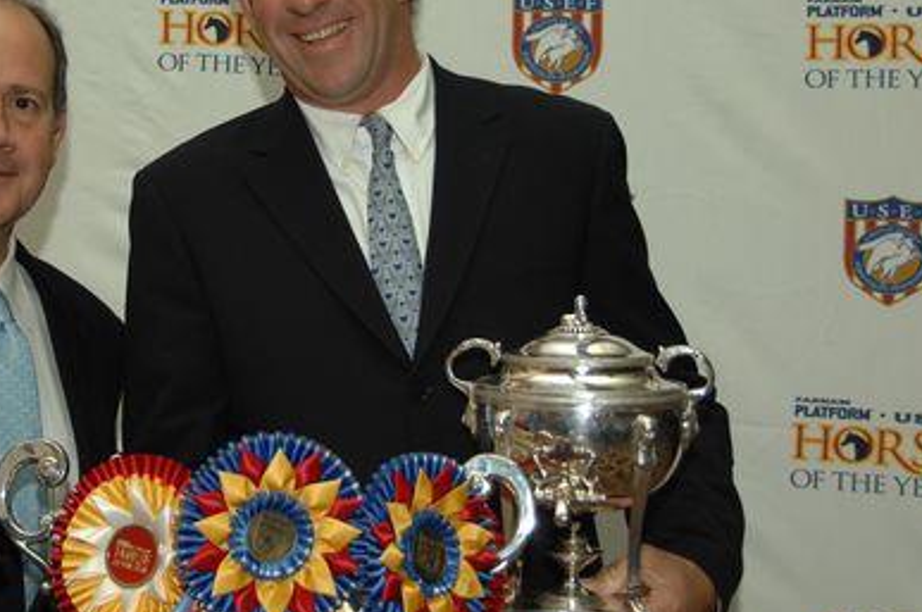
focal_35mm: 87
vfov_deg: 15.7
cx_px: 267
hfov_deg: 23.3
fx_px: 2221
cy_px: 235
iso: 400
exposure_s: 1/125
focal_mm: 35
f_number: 4.2
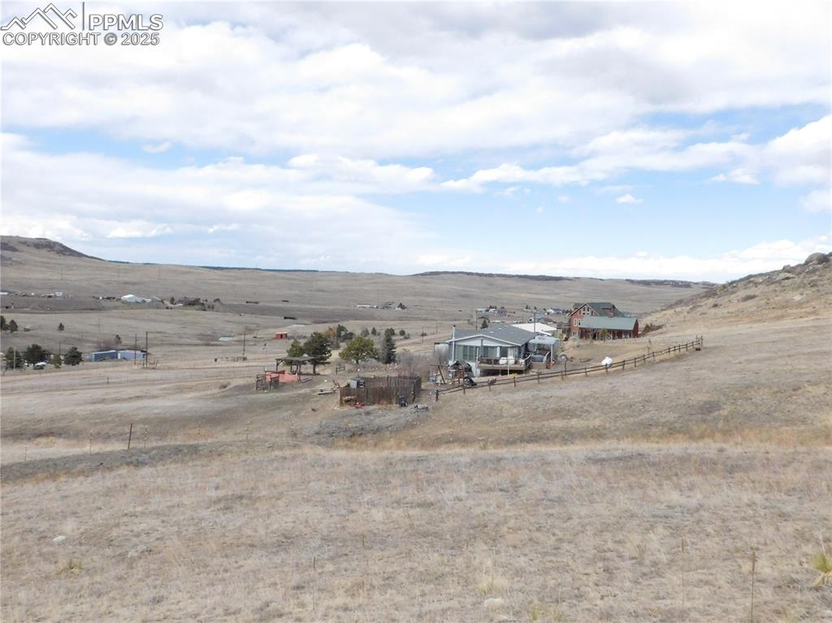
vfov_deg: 39.6
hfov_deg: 51.4
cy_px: 312
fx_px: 865
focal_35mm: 36
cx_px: 416
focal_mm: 6.3
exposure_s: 1/1500
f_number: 7
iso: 800
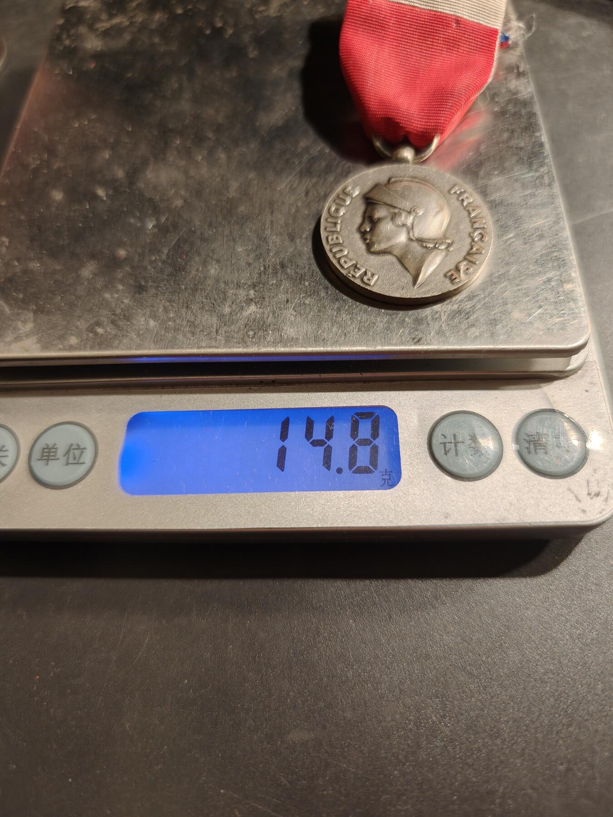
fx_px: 543
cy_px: 408
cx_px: 306
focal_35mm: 23
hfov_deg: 58.9
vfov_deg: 73.9
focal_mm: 6.06
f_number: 1.6
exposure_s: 1/200
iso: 200
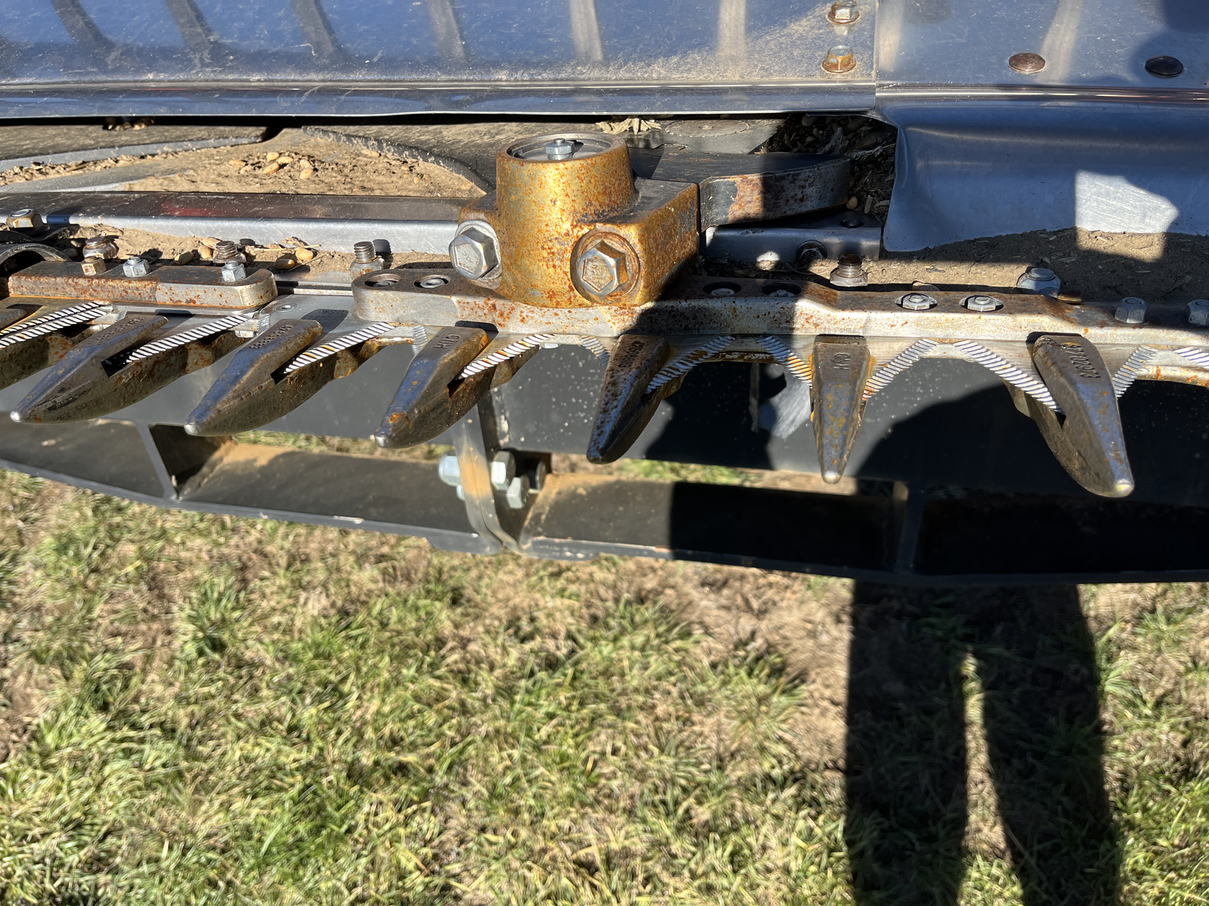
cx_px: 604
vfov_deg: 53.1
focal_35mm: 26
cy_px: 453
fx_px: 908
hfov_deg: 67.3
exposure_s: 1/1517
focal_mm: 5.1
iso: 50
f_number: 1.6
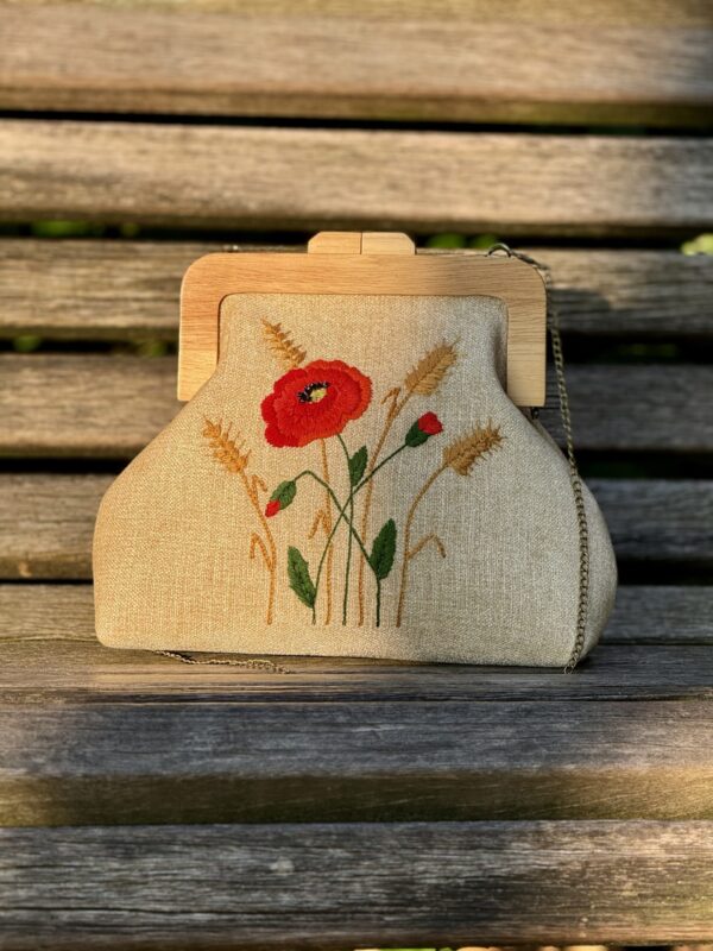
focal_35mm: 120
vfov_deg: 16.4
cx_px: 356
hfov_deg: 12.3
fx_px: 3296
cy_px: 476
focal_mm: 15.66
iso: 50
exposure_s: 1/299
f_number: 2.8
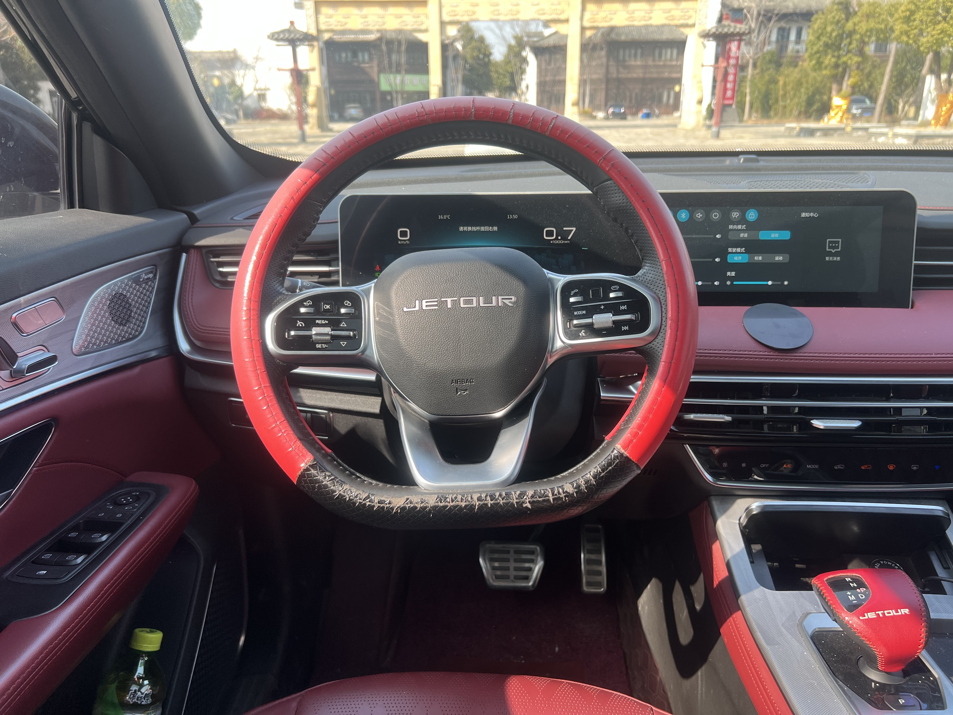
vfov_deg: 53.1
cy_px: 358
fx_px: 716
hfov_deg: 67.3
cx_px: 476
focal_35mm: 26
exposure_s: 1/228
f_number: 1.5
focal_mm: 5.7
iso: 40
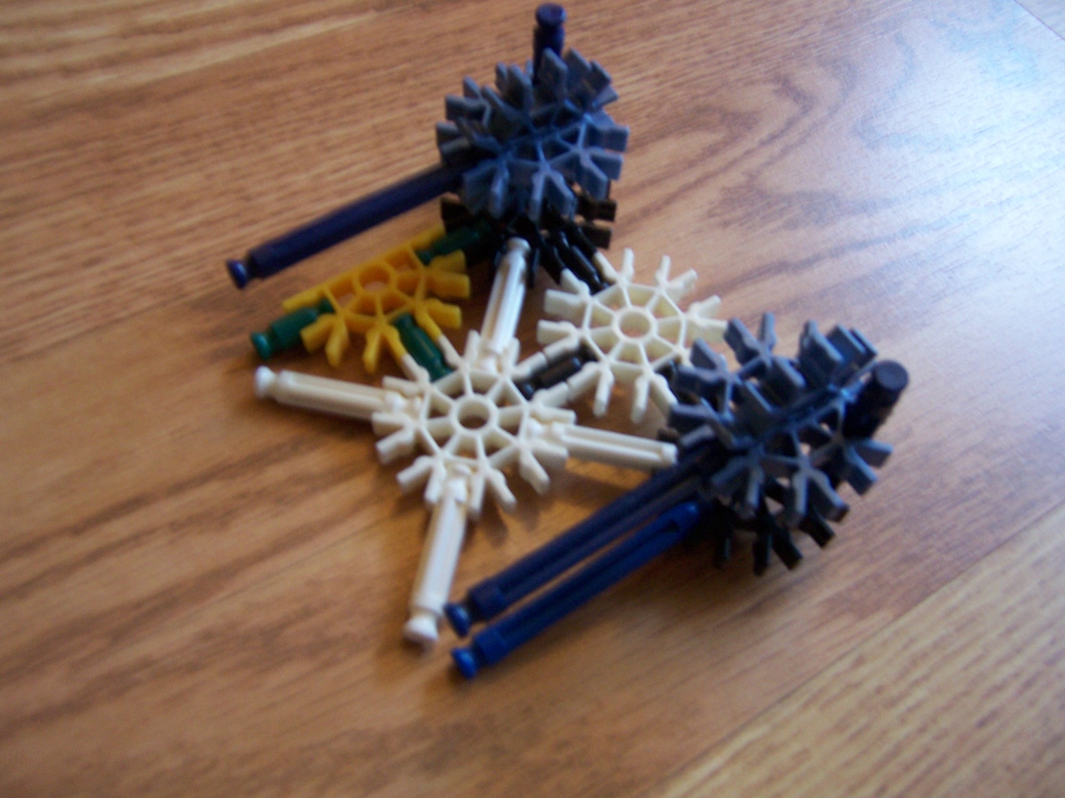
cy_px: 399
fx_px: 1015
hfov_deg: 55.4
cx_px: 532
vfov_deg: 42.9
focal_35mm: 33
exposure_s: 1/15
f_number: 3.4
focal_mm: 5.5
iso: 140
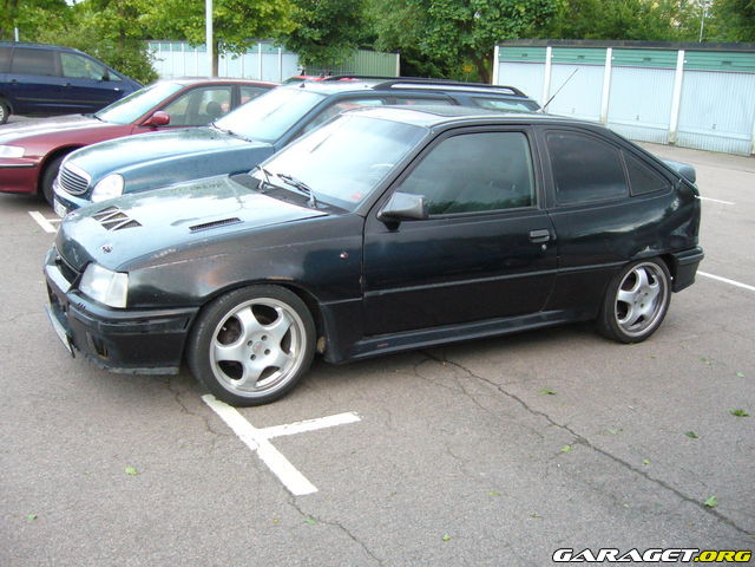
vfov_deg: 40.7
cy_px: 284
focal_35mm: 35
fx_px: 763
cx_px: 378
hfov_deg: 52.6
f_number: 2.8
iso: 200
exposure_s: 1/13
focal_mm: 5.8
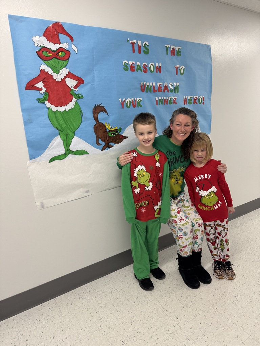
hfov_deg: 56.8
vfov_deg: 71.6
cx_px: 130
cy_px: 173
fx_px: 240
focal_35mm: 24
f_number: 1.78
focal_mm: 6.76
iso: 160
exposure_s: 1/120
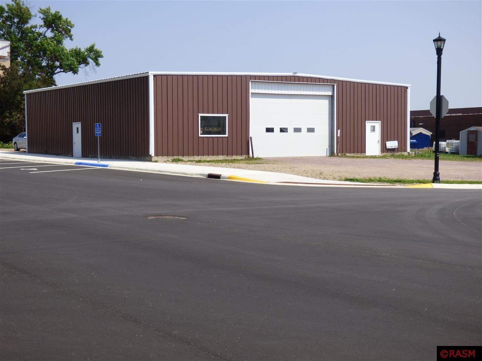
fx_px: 766
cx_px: 241
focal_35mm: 55
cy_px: 180
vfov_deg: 26.6
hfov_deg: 34.9
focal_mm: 9.51
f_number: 3.9
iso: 100
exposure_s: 1/1000
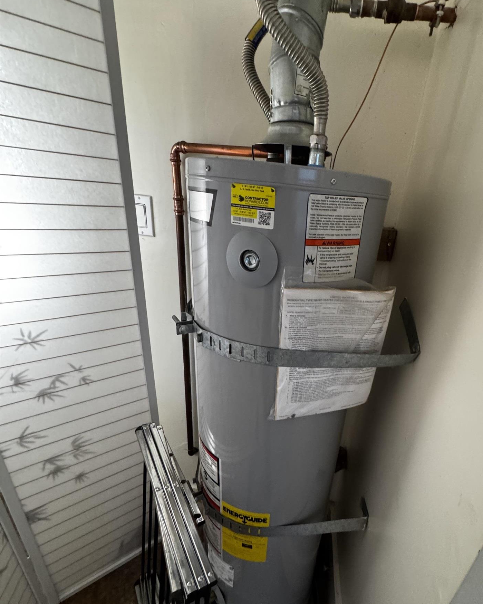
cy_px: 344
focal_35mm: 18
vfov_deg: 85.9
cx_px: 297
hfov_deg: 72.7
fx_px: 322
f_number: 2.2
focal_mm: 2.22
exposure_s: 1/60
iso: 640
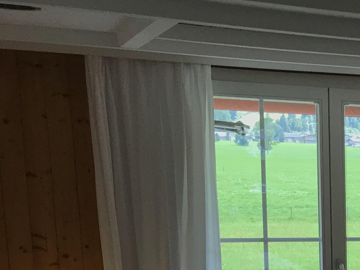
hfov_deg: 18.4
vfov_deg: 15.3
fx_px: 946
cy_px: 365
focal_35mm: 91
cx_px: 582
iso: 20
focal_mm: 3.99
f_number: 1.8
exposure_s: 1/122
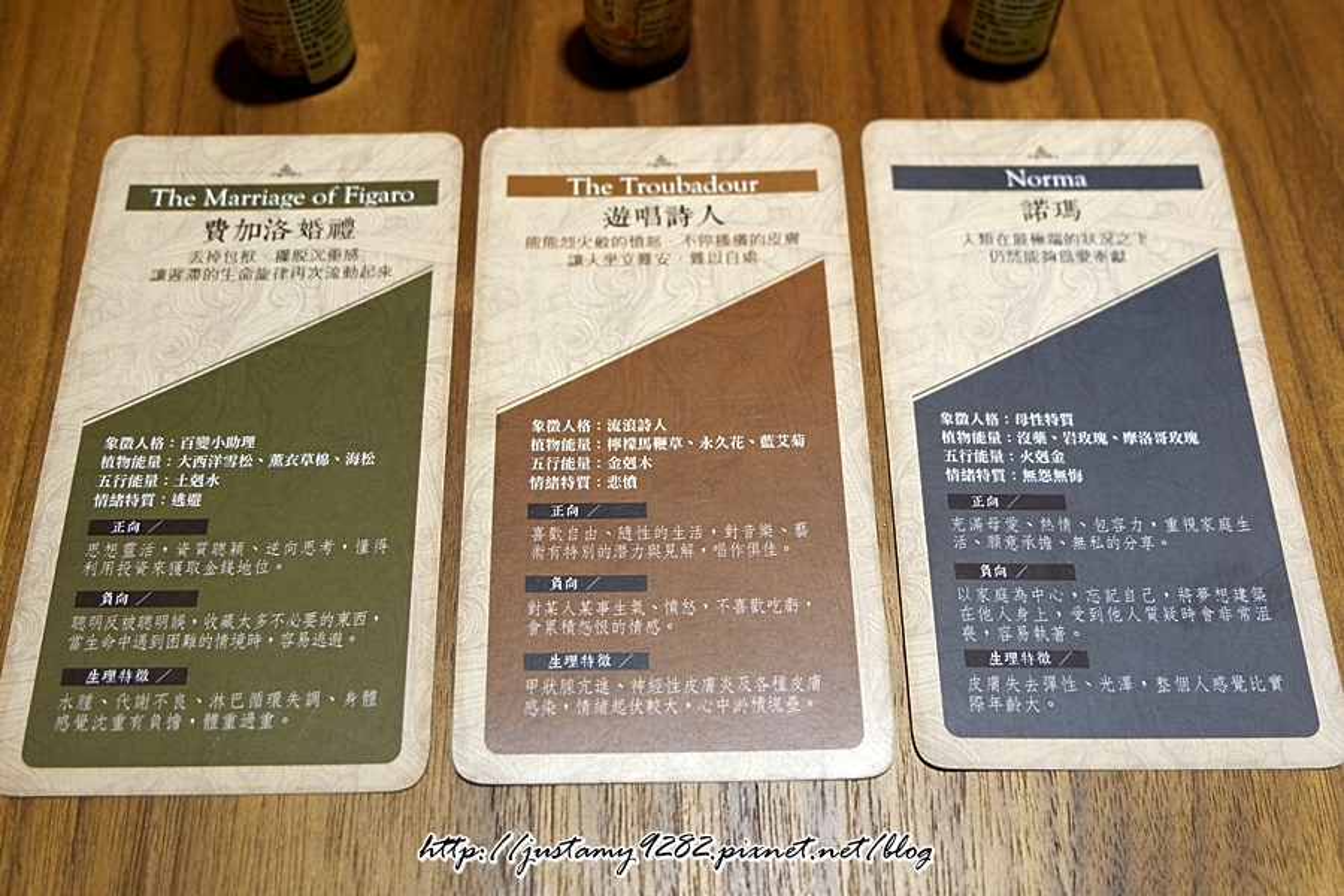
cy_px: 448
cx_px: 672
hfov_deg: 50.7
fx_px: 1419
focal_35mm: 38
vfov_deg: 35.1
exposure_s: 1/52
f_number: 4.5
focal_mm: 25.6
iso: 320
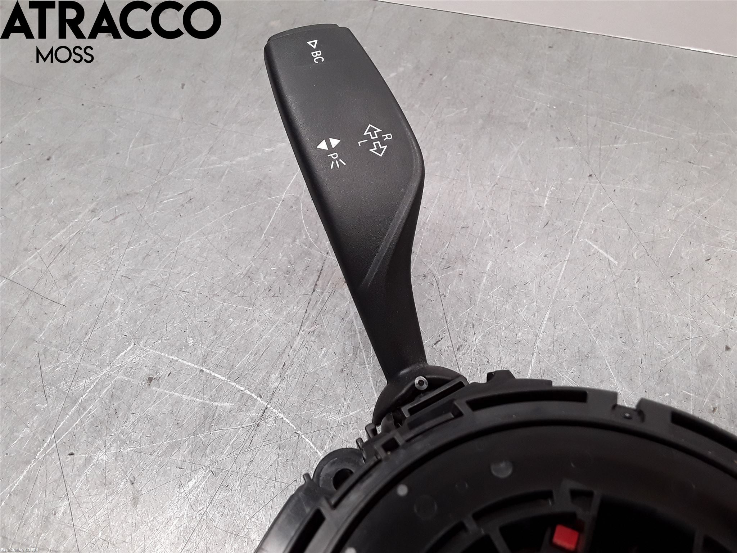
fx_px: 596
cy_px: 276
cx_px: 368
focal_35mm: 28
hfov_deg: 63.4
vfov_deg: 49.7
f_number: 1.9
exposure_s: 1/100
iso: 80
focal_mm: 2.91
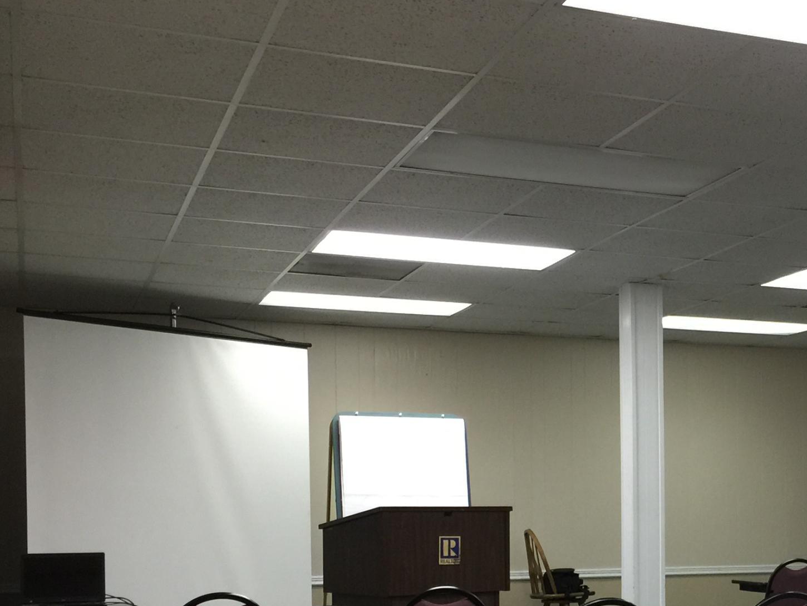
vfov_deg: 23.8
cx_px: 710
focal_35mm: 60
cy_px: 542
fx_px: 1399
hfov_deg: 30.9
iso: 80
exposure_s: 1/15
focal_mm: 4.15
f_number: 2.2
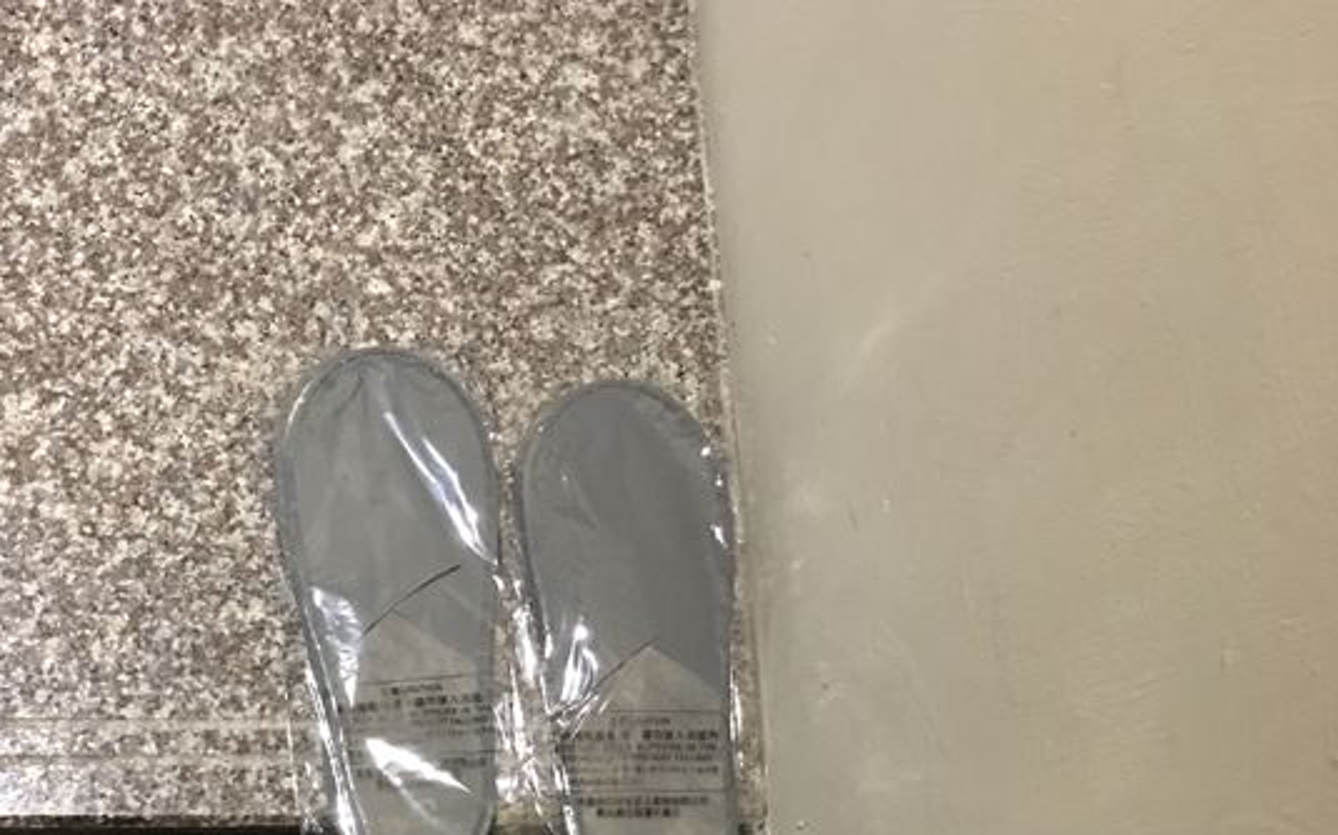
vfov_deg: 27.3
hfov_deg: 42.2
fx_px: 1677
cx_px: 340
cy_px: 690
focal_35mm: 46
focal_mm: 4.15
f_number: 2.2
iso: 80
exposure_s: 1/4
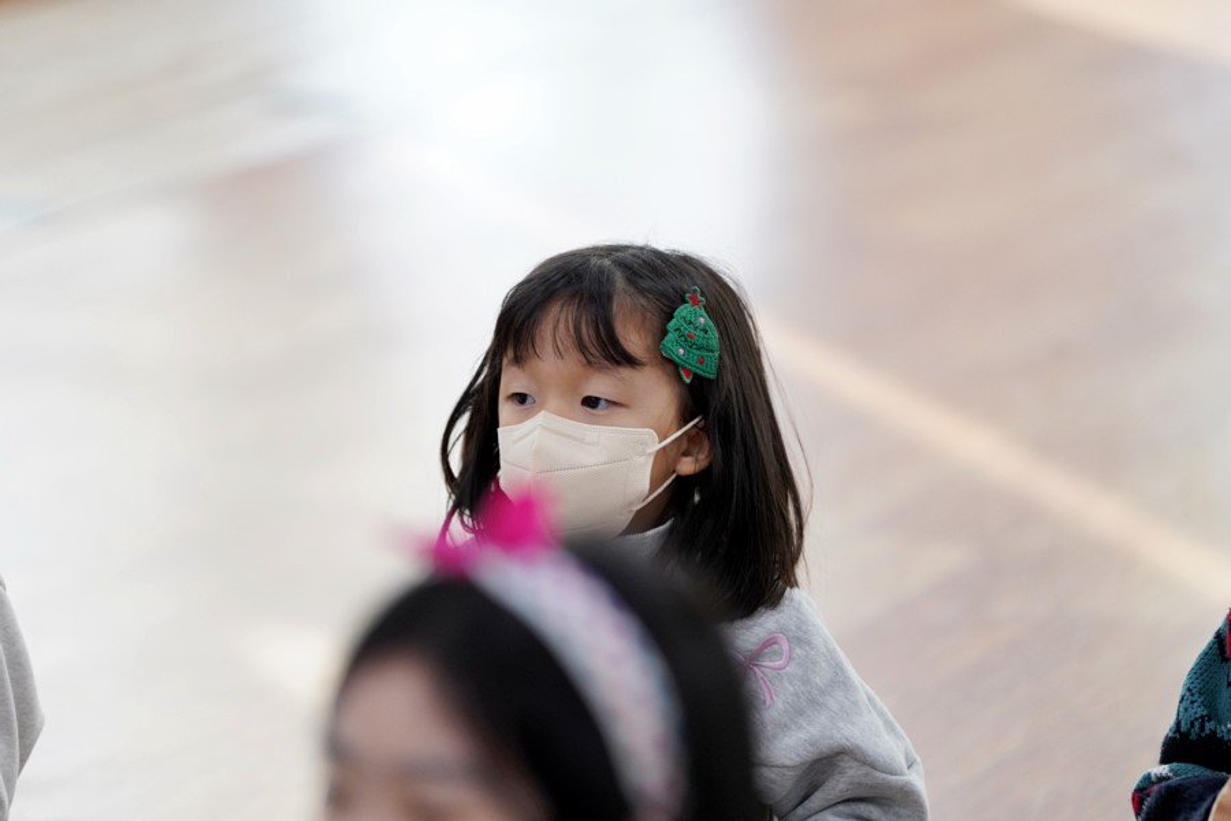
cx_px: 616
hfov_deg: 10.3
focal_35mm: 200
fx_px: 6838
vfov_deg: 6.9
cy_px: 410
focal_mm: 200
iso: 1600
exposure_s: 1/250
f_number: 3.2
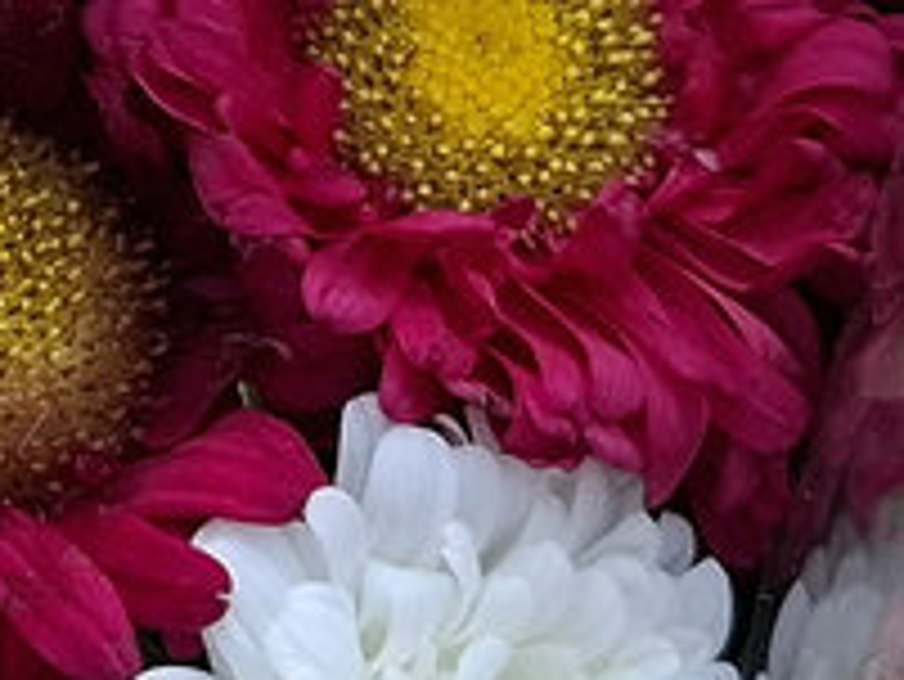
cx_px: -333
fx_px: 4782
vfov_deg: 7.8
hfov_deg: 10.5
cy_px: -612
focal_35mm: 183
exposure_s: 1/776
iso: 50
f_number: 1.8
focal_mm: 5.54
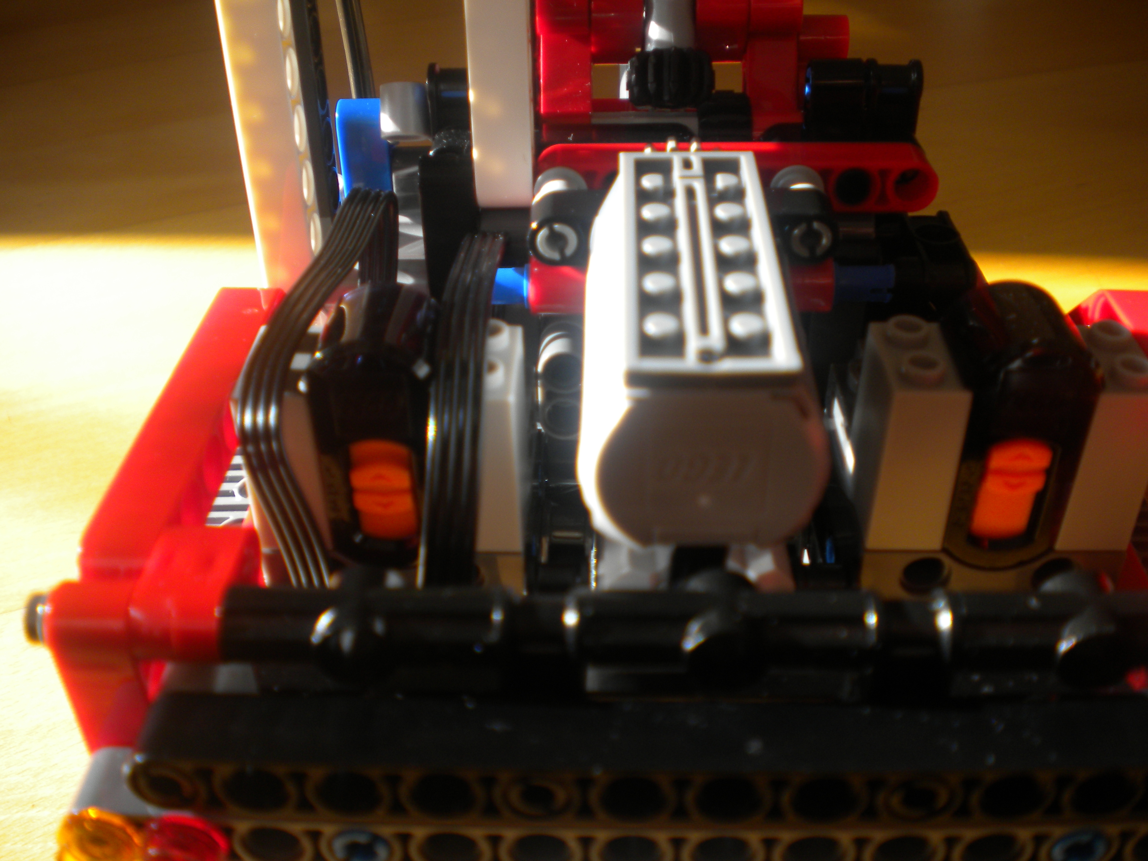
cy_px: 430
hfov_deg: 52.6
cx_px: 574
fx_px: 1161
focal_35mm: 35
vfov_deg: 40.7
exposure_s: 1/78.6
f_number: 3.1
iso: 80
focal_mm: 6.3
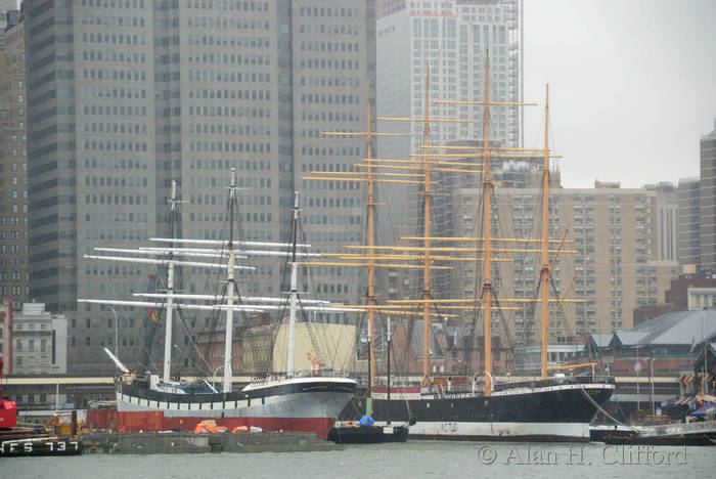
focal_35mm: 142
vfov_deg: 9.6
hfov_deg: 14.4
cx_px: 358
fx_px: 2836
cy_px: 240
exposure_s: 1/500
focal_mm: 95
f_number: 5.3
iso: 900
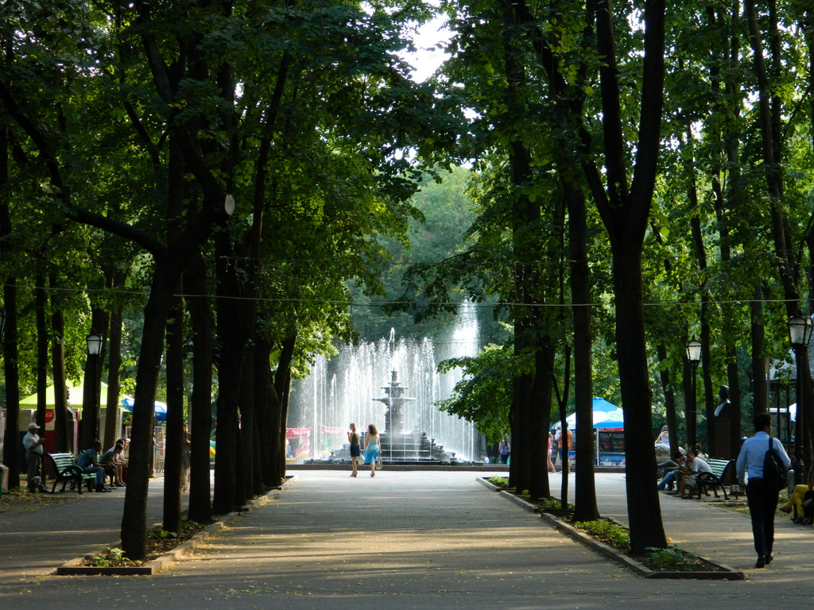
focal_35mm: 103
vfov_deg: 14.4
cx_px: 407
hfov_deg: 19.1
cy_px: 305
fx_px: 2422
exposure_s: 1/60
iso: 220
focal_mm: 18.6
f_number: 4.5
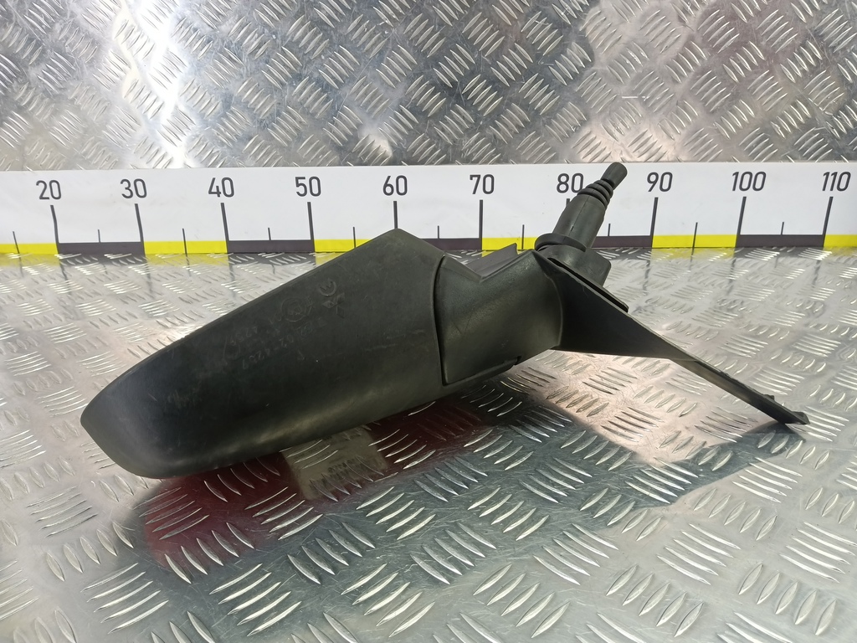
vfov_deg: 58.9
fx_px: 569
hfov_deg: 73.9
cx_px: 428
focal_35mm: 23
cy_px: 322
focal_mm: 4.11
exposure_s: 1/50
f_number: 1.6
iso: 156
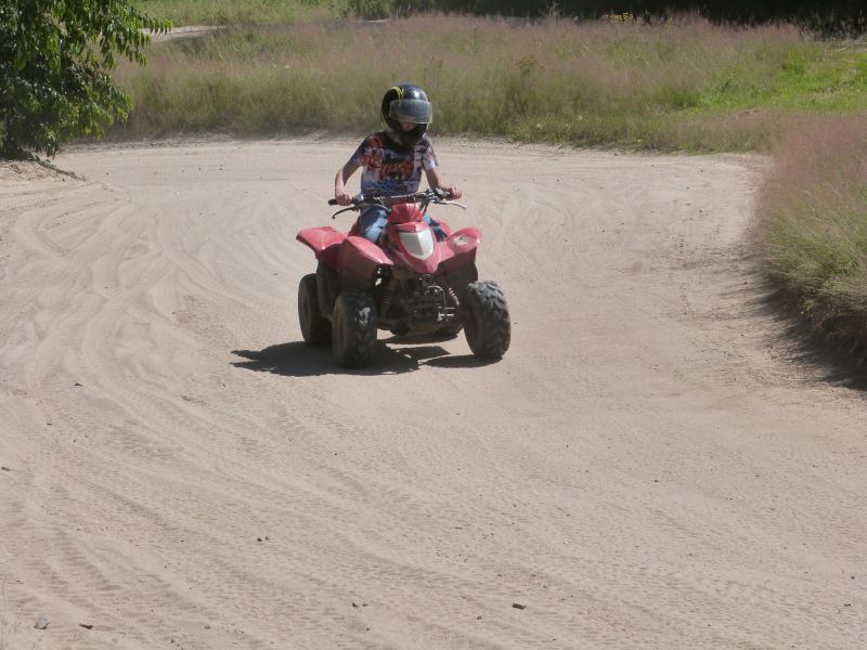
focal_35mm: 114
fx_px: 2855
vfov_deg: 13.0
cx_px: 434
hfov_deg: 17.3
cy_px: 325
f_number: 5.6
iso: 160
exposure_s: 1/640
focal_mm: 20.4
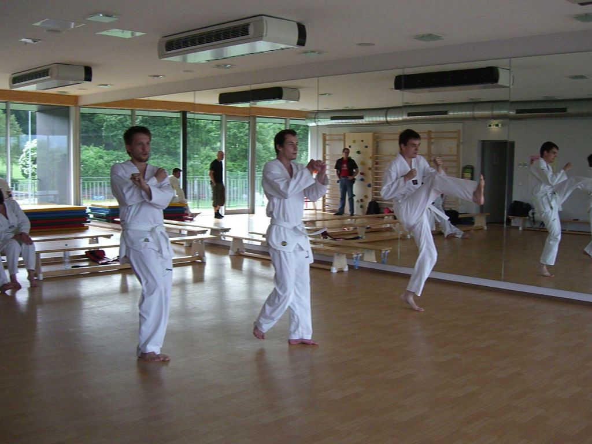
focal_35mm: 38
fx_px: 650
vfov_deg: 37.7
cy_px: 222
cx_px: 296
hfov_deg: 49.0
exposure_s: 1/800
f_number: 2.8
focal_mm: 7.9
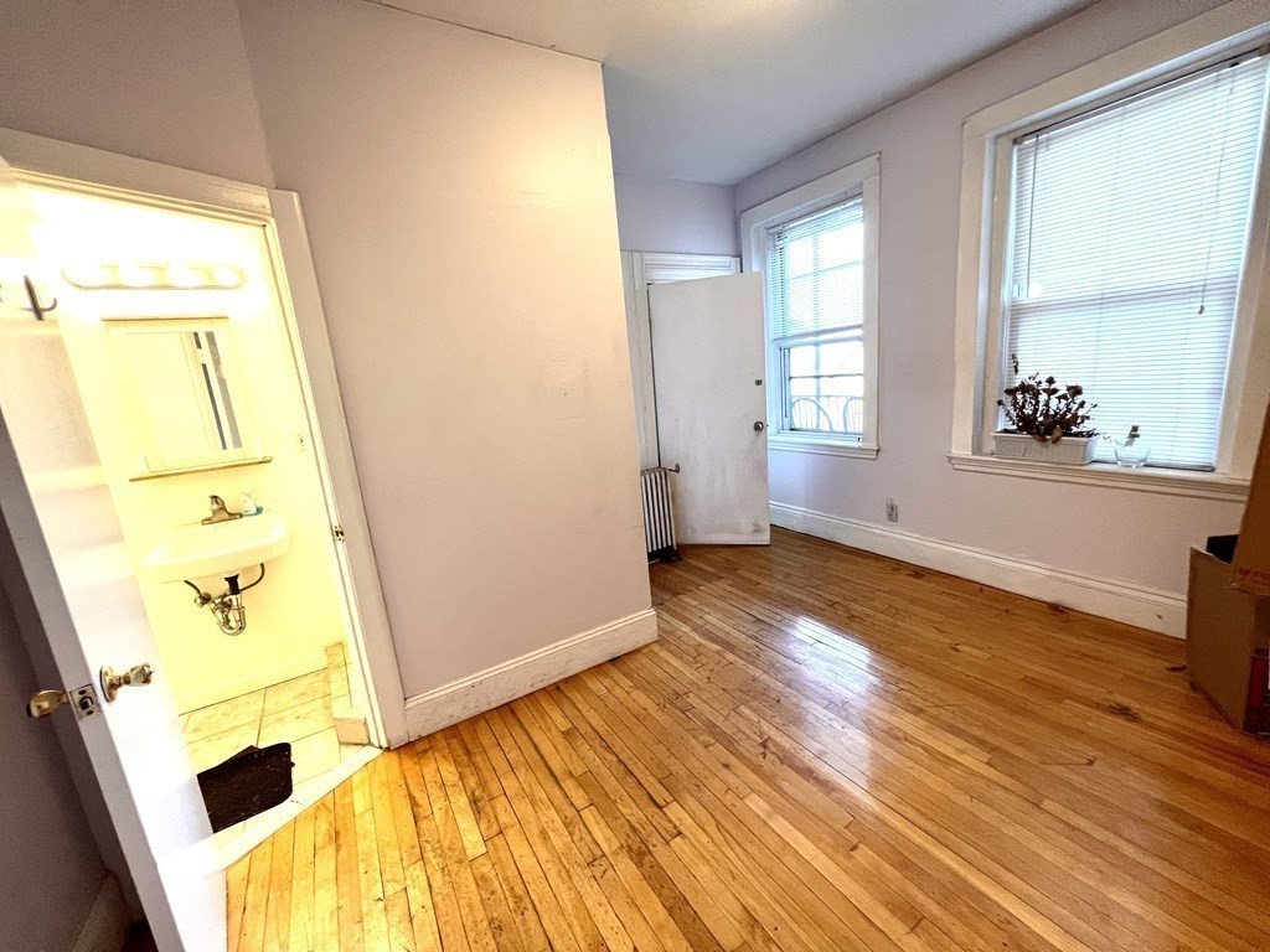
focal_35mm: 13
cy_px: 476
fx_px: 477
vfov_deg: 89.9
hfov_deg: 106.2
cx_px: 635
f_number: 1.8
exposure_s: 1/60
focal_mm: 1.57
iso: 160
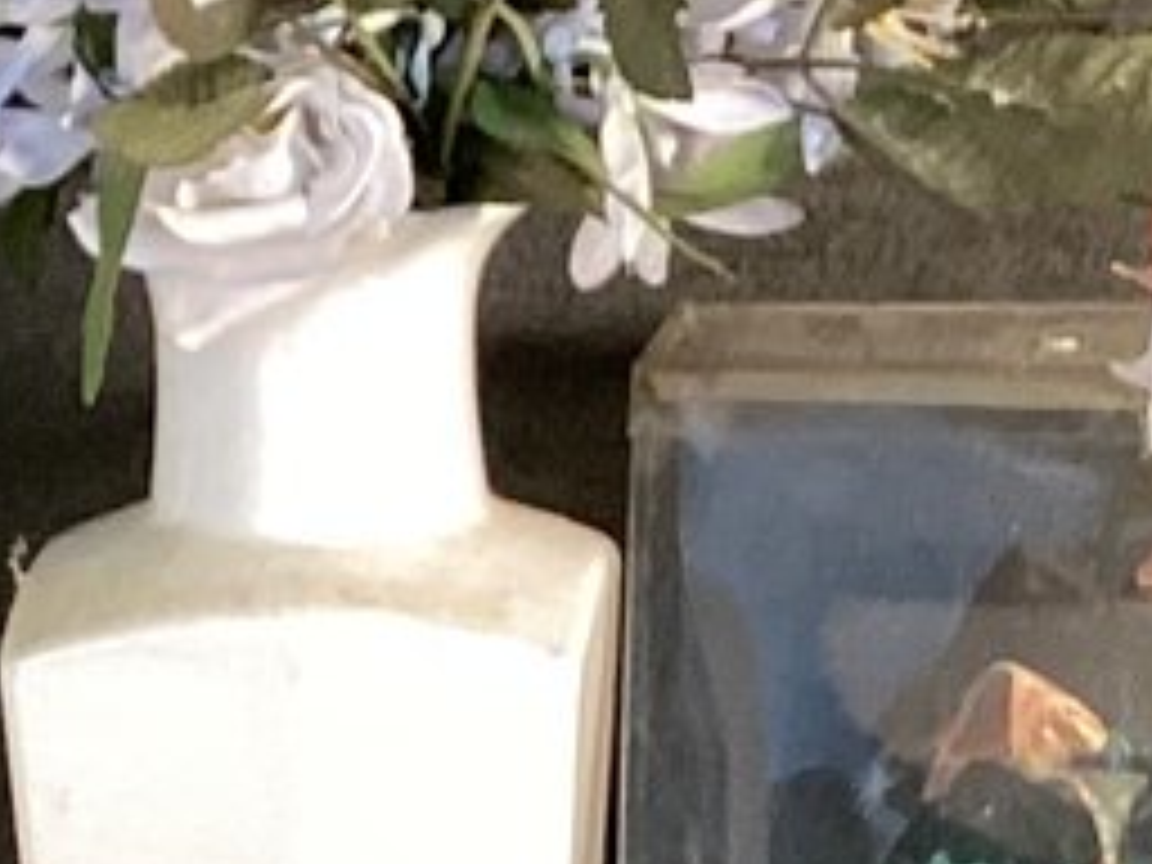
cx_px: 682
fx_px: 6090
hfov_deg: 10.8
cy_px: 817
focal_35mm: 183
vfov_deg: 8.1
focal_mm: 3.3
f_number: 2.4
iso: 160
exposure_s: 1/60
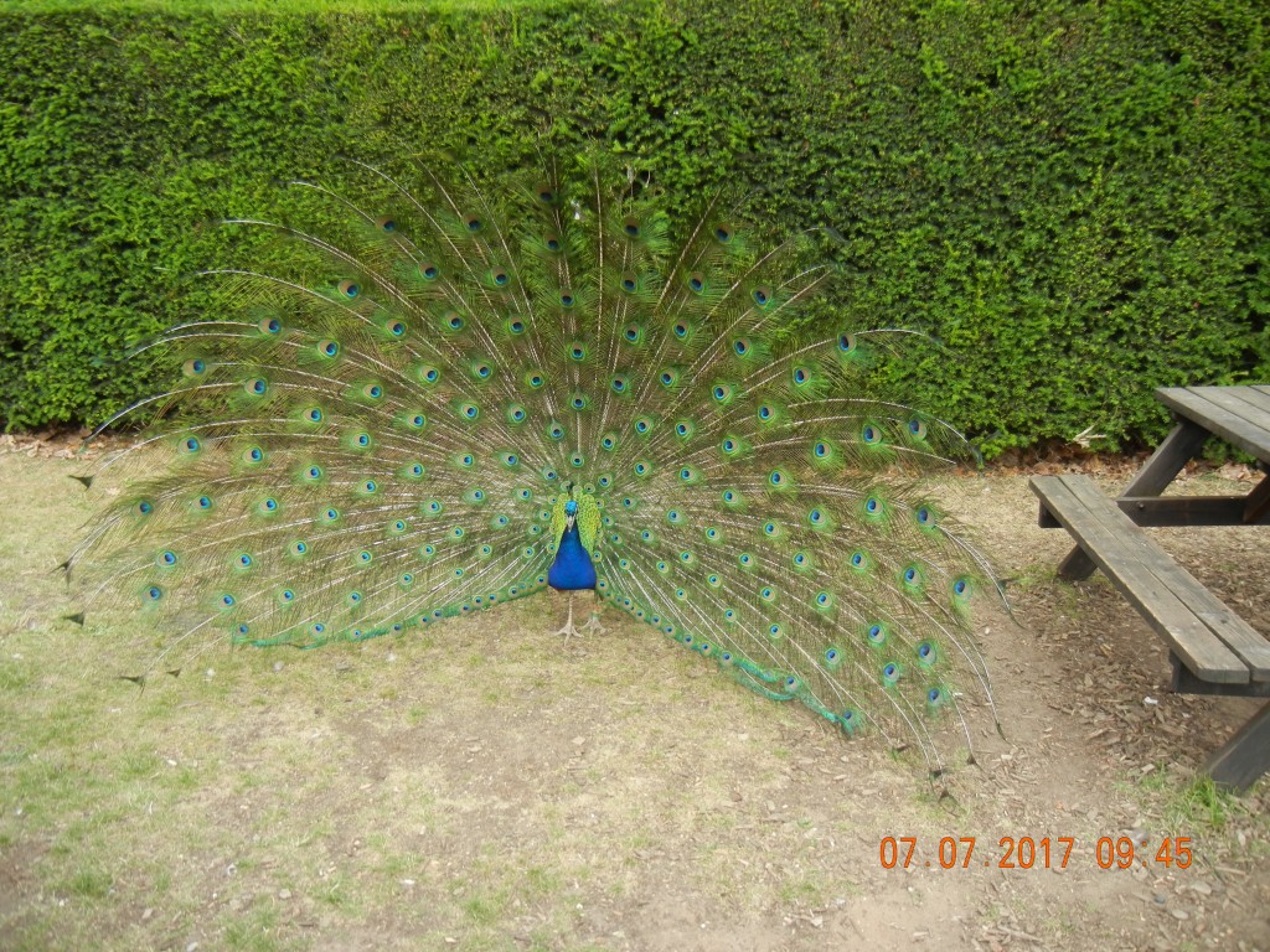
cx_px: 635
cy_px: 476
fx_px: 1101
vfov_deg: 46.8
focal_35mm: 30
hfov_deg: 60.0
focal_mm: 5.4
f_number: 3.5
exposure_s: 1/134
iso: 160
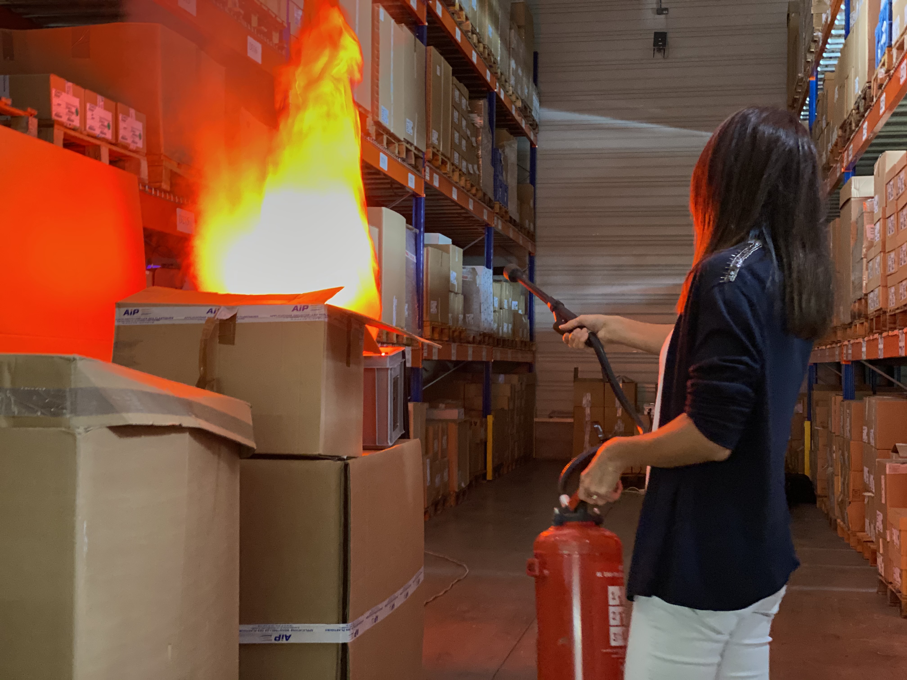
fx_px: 1362
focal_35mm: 52
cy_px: 340
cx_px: 454
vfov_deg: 28.0
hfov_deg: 36.8
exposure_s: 1/20
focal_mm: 6
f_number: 2
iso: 400
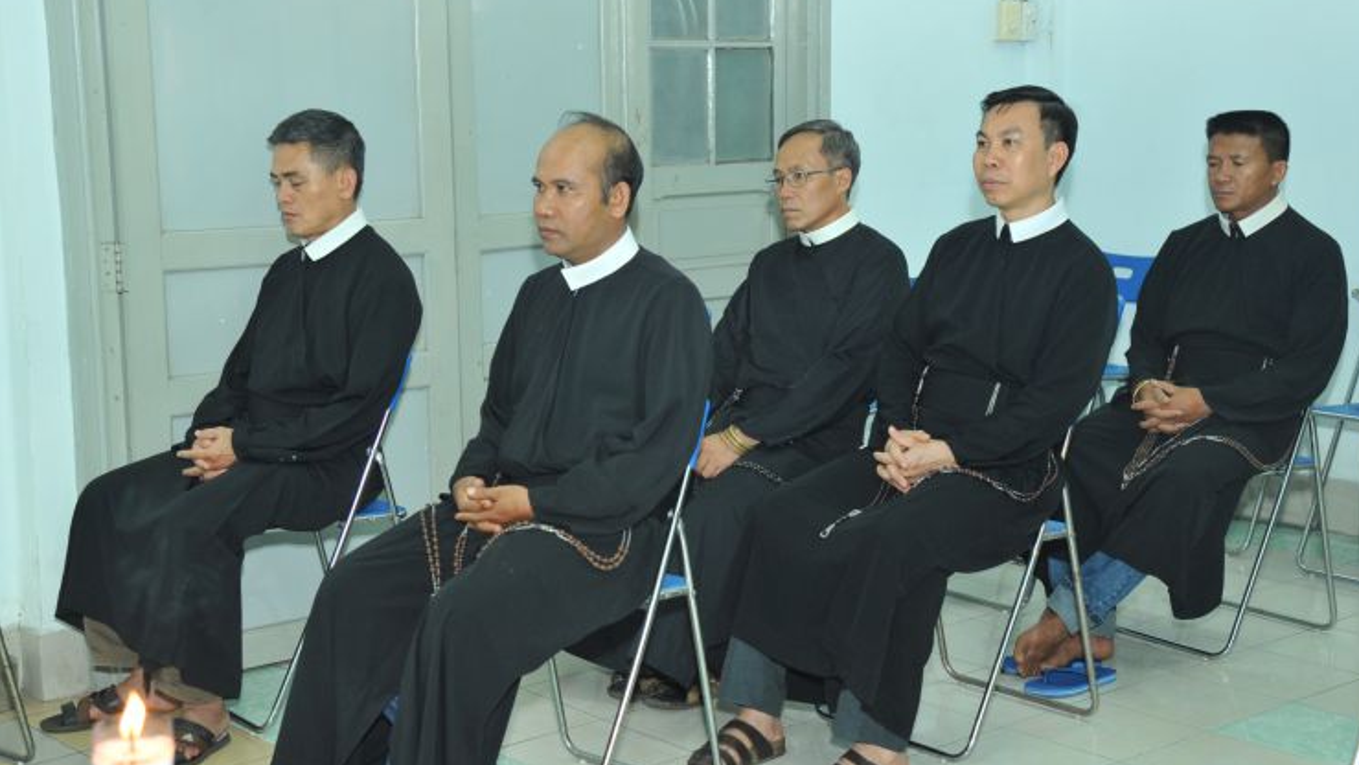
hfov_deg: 40.6
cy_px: 406
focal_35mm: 51
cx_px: 688
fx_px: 1838
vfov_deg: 23.5
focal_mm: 48
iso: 1600
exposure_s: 1/60
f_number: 4.5
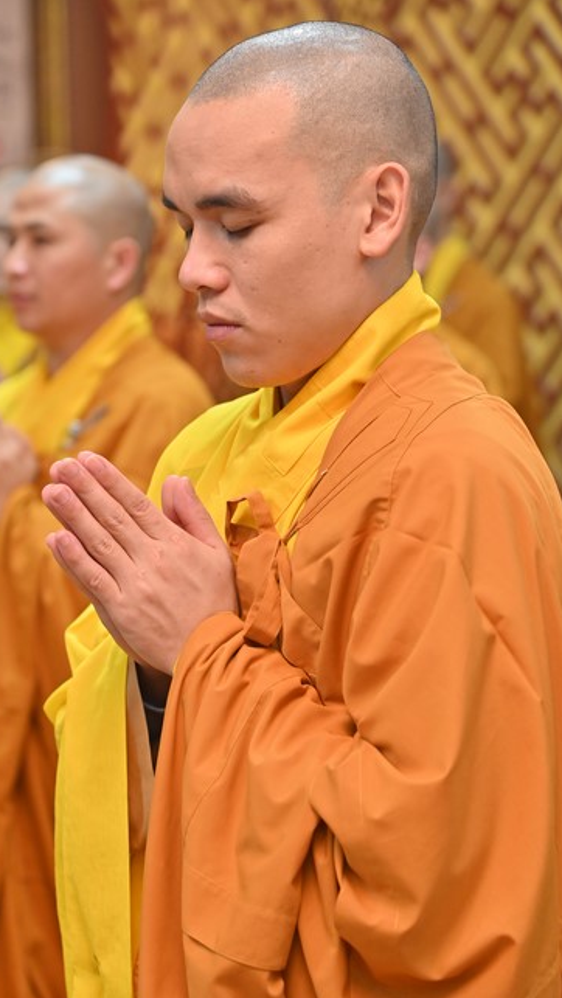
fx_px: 2939
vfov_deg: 19.3
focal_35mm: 111
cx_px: 239
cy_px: 501
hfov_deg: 10.9
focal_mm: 105
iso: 2000
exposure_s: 1/100
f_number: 5.6
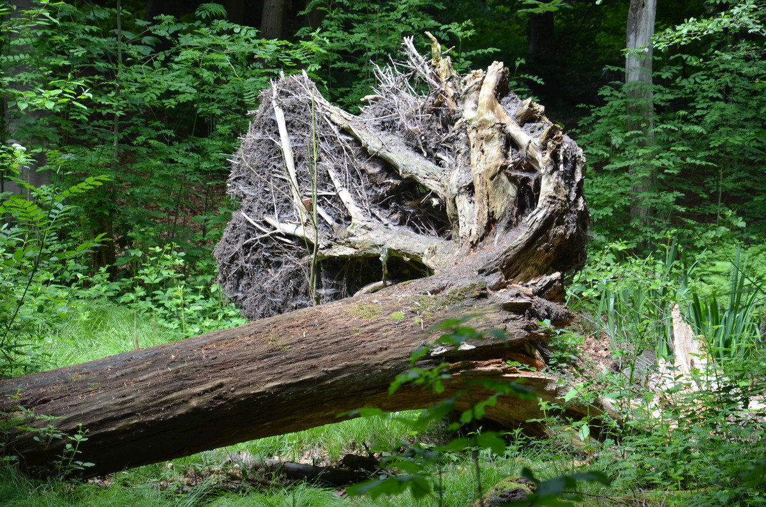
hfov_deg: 14.0
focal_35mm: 147
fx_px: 3120
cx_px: 383
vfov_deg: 9.3
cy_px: 254
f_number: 5.6
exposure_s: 1/125
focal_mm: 98
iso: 360
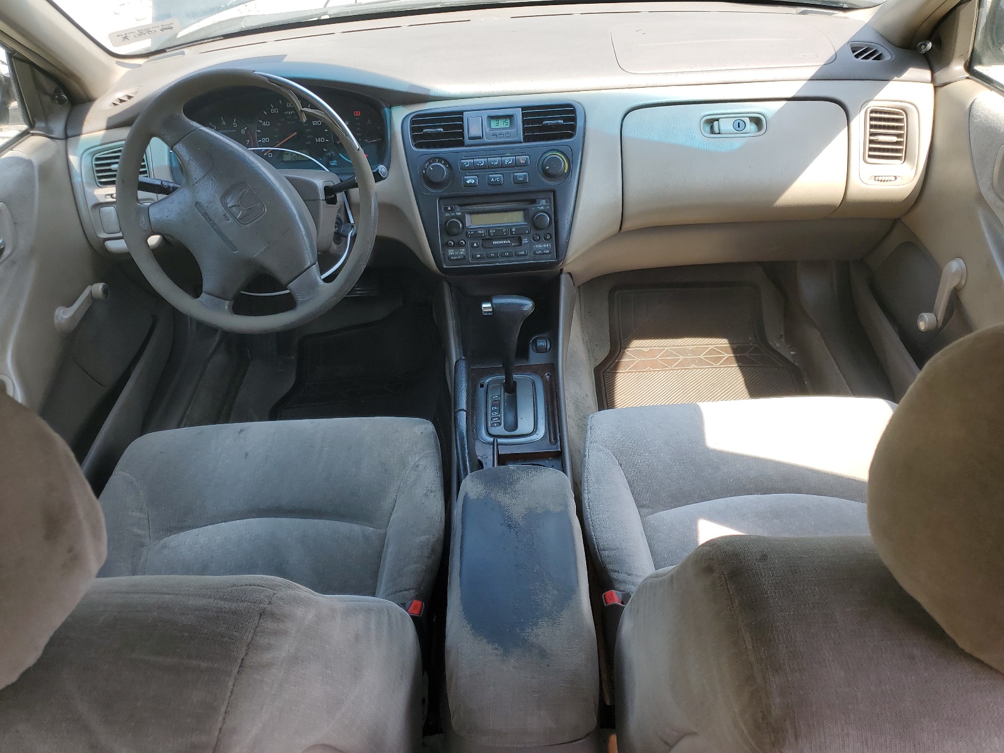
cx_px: 502
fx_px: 754
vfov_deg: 53.1
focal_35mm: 26
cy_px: 376
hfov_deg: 67.3
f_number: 1.5
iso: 50
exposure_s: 1/357
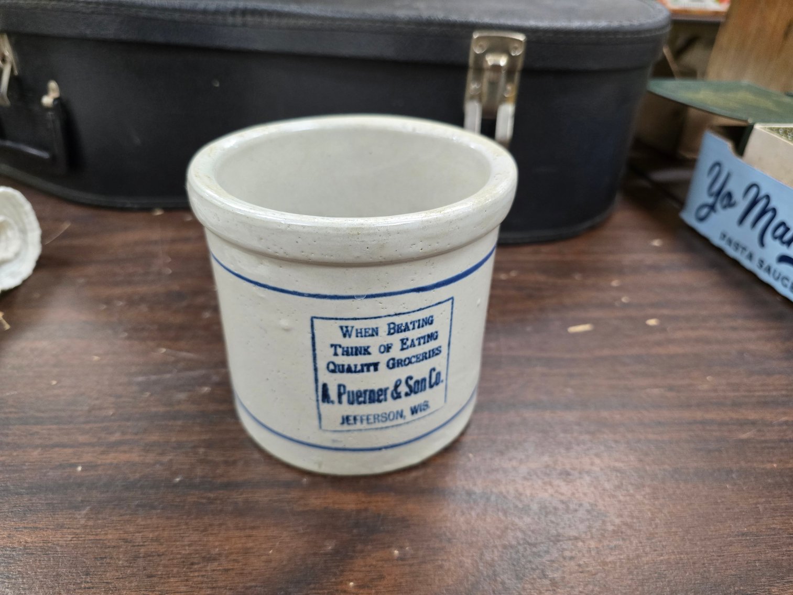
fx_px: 527
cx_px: 396
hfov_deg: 73.9
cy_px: 298
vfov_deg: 58.9
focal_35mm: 23
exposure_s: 1/120
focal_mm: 6.3
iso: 500
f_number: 1.7
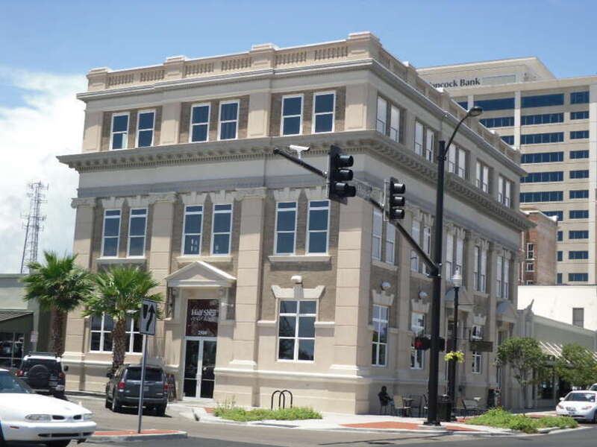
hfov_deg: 34.3
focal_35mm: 56
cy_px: 224
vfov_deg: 26.1
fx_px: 966
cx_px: 298
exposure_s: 1/103
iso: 80
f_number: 10.2
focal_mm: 9.98
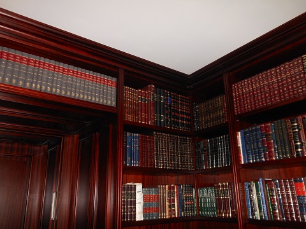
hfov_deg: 61.7
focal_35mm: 29
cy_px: 114
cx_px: 153
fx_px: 256
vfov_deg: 48.2
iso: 200
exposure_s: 1/25
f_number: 3.3
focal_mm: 5.2
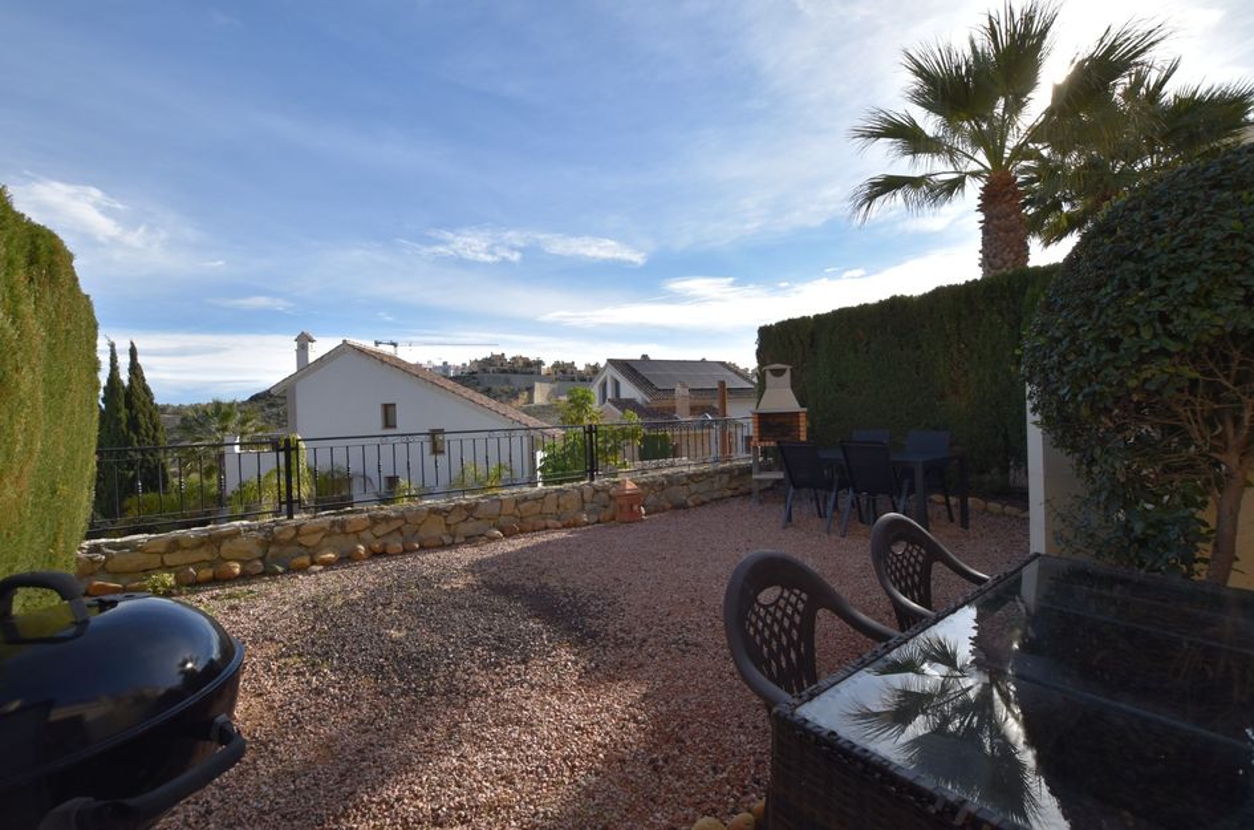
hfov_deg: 100.5
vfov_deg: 77.0
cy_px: 415
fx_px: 521
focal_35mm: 15
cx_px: 627
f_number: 8
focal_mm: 10
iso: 110
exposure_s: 1/250
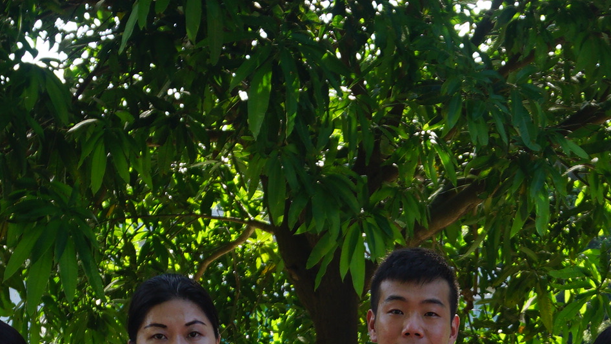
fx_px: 1858
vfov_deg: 10.2
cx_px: 434
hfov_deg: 18.6
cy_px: 511
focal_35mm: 115
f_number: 5
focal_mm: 23
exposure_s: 1/125
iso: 100
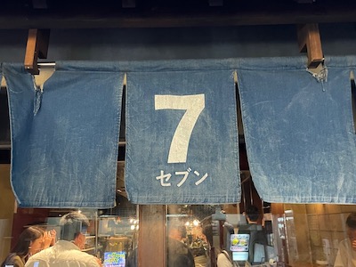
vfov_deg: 53.1
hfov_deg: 67.3
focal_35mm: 26
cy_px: 134
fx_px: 267
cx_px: 178
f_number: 1.6
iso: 400
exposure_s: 1/33
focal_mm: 4.2
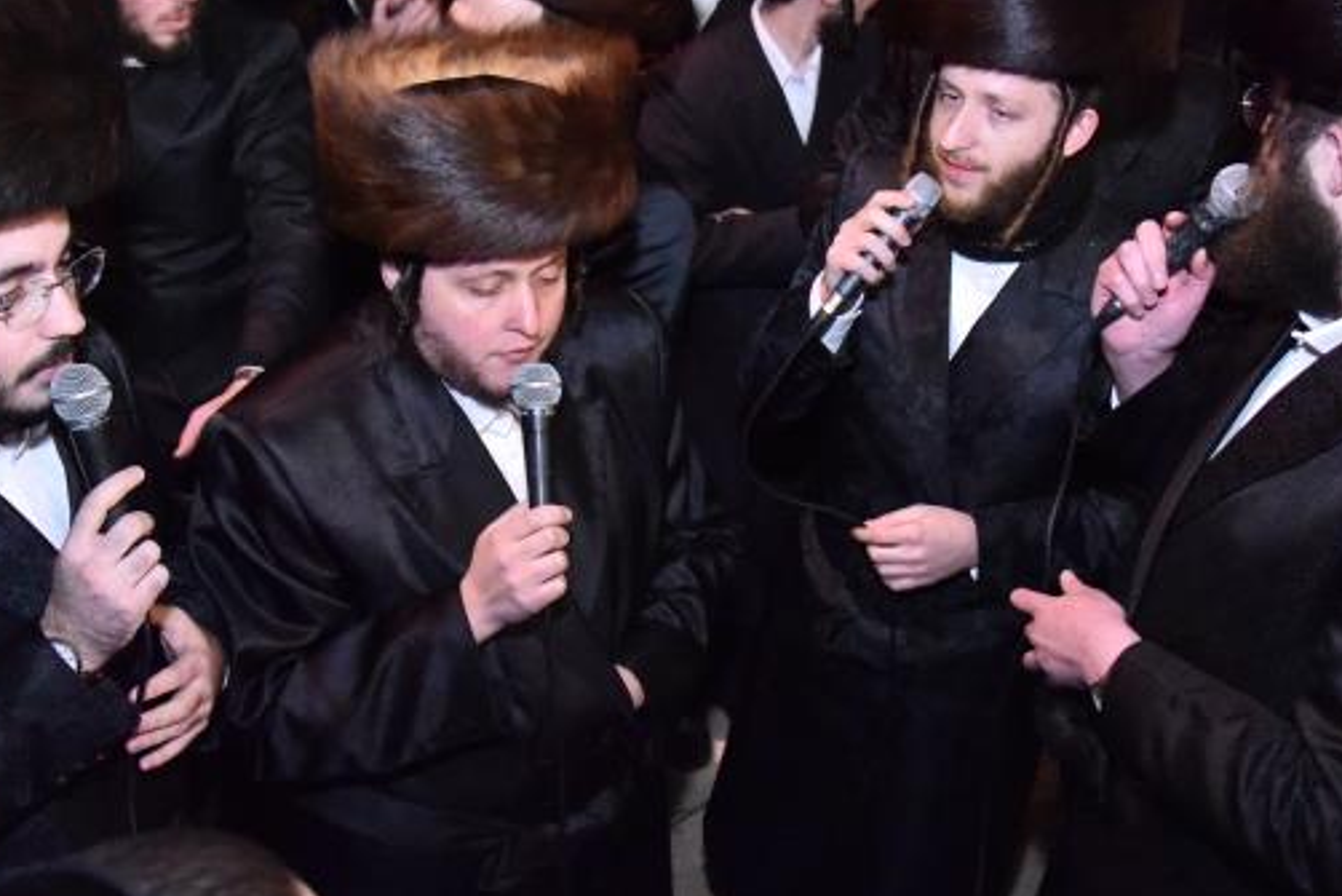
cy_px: 368
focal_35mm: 49
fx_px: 1827
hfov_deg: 40.3
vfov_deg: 27.5
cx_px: 650
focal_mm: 24
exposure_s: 1/125
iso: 5000
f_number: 4
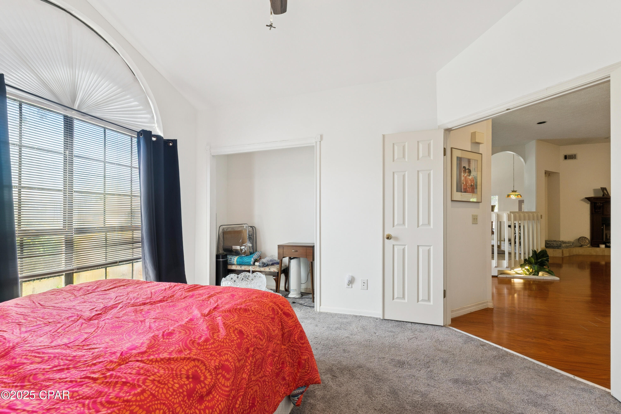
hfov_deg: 100.4
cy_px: 207
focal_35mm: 15
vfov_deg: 77.3
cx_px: 310
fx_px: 259
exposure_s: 1/13
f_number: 8
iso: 100
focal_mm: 10
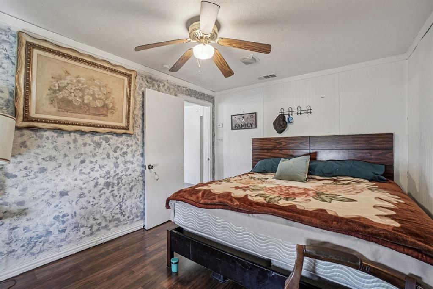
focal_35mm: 15
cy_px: 144
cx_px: 216
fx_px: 180
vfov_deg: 77.3
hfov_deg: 100.4
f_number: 8
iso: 400
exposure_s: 1/4
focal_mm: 10
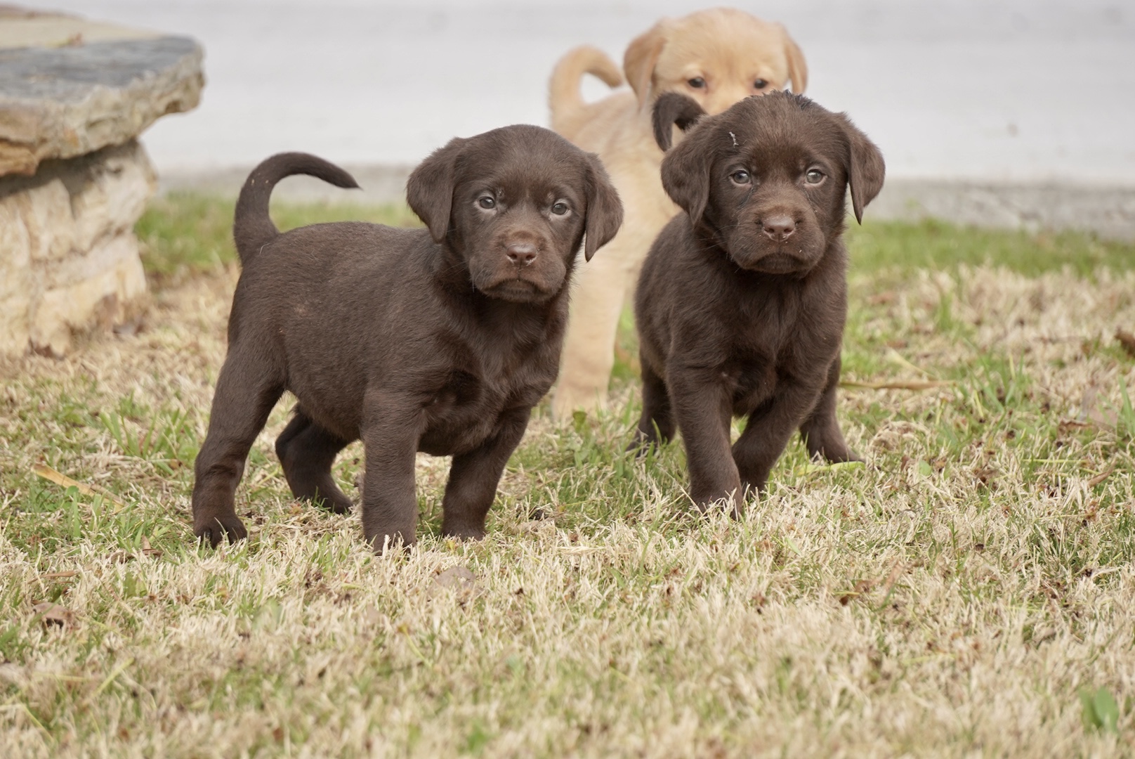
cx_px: 568
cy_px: 380
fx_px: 8361
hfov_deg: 7.8
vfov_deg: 5.2
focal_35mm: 265
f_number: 6.3
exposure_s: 1/320
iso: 250
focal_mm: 177
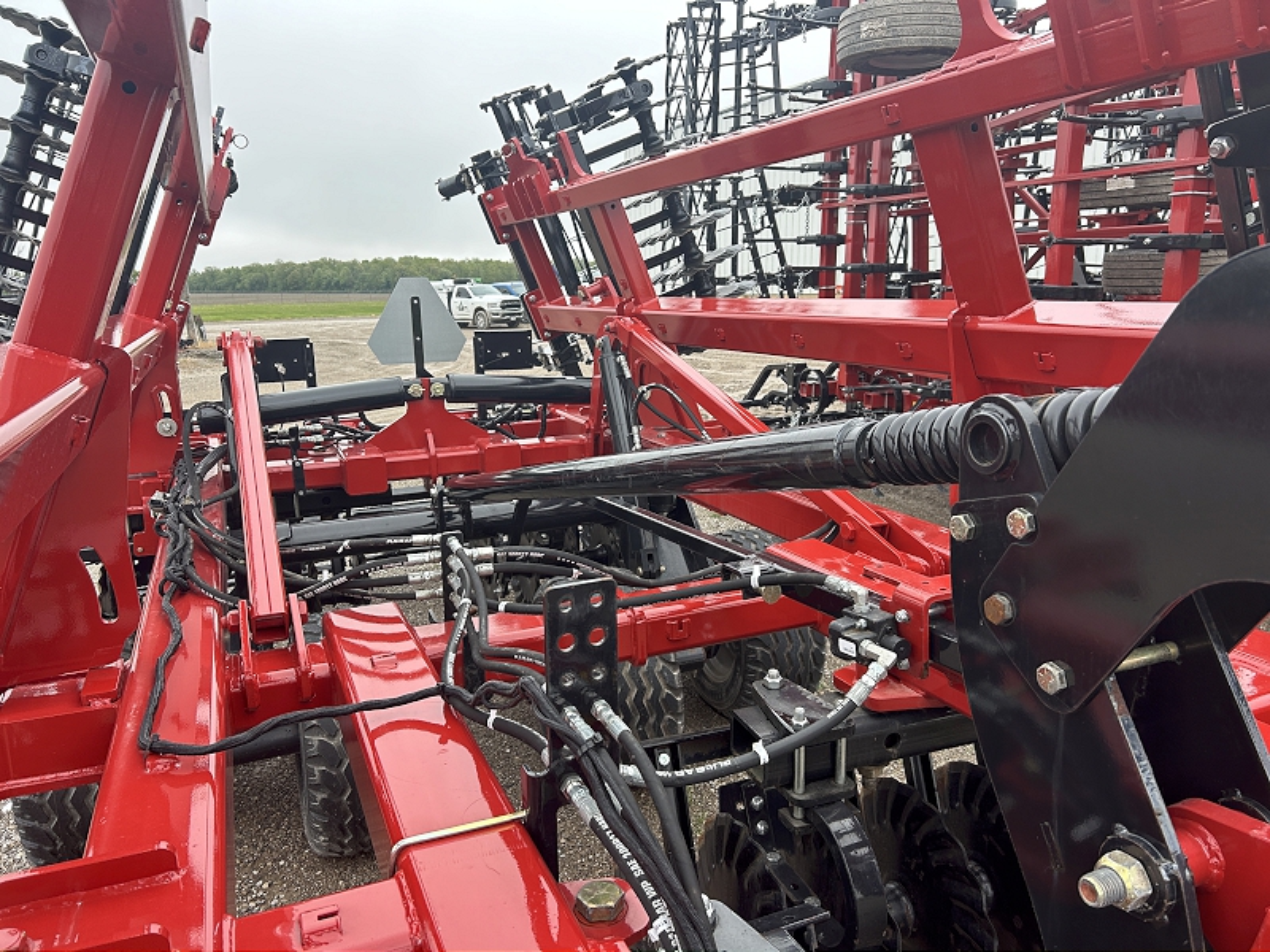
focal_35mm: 26
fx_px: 954
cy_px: 476
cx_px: 635
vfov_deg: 53.1
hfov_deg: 67.3
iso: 50
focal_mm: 5.7
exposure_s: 1/1009
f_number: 1.5
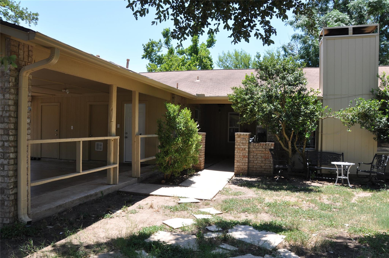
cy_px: 129
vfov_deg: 47.8
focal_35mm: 27
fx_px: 291
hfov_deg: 67.4
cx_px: 194
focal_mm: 18
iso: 200
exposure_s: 1/250
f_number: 8
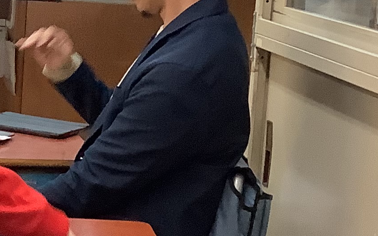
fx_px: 1308
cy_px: 97
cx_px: -131
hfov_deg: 15.5
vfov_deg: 10.3
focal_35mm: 127
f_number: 2.4
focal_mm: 3.3
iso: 160
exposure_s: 1/50
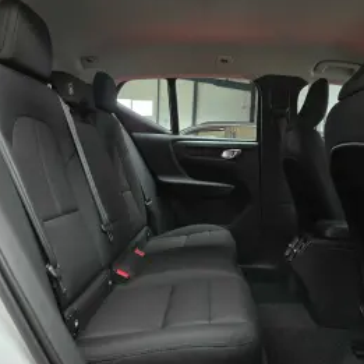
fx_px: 333
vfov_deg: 57.3
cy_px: 184
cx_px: 180
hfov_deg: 57.3
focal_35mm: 28
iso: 800
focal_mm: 5.4
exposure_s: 1/100
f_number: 1.8
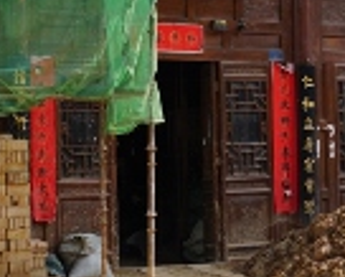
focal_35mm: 116
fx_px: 1185
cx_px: 249
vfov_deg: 13.3
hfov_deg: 16.5
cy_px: 90
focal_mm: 28
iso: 100
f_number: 8
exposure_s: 1/125
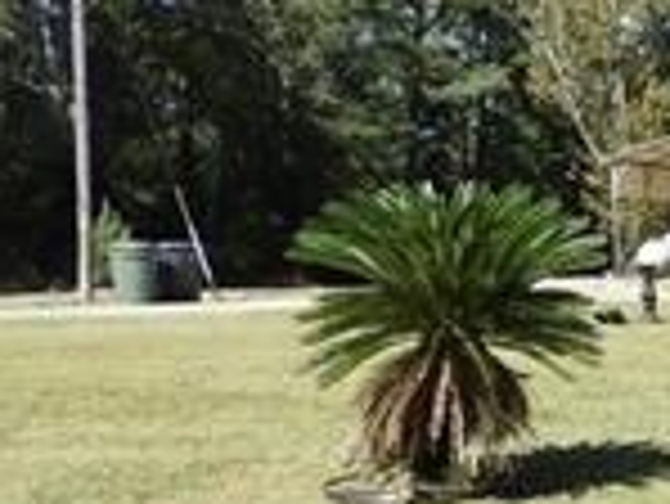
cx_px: 1327
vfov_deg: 14.2
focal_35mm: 103
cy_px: 500
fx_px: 1995
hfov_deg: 15.4
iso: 100
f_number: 3.3
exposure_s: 1/640
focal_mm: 4.3
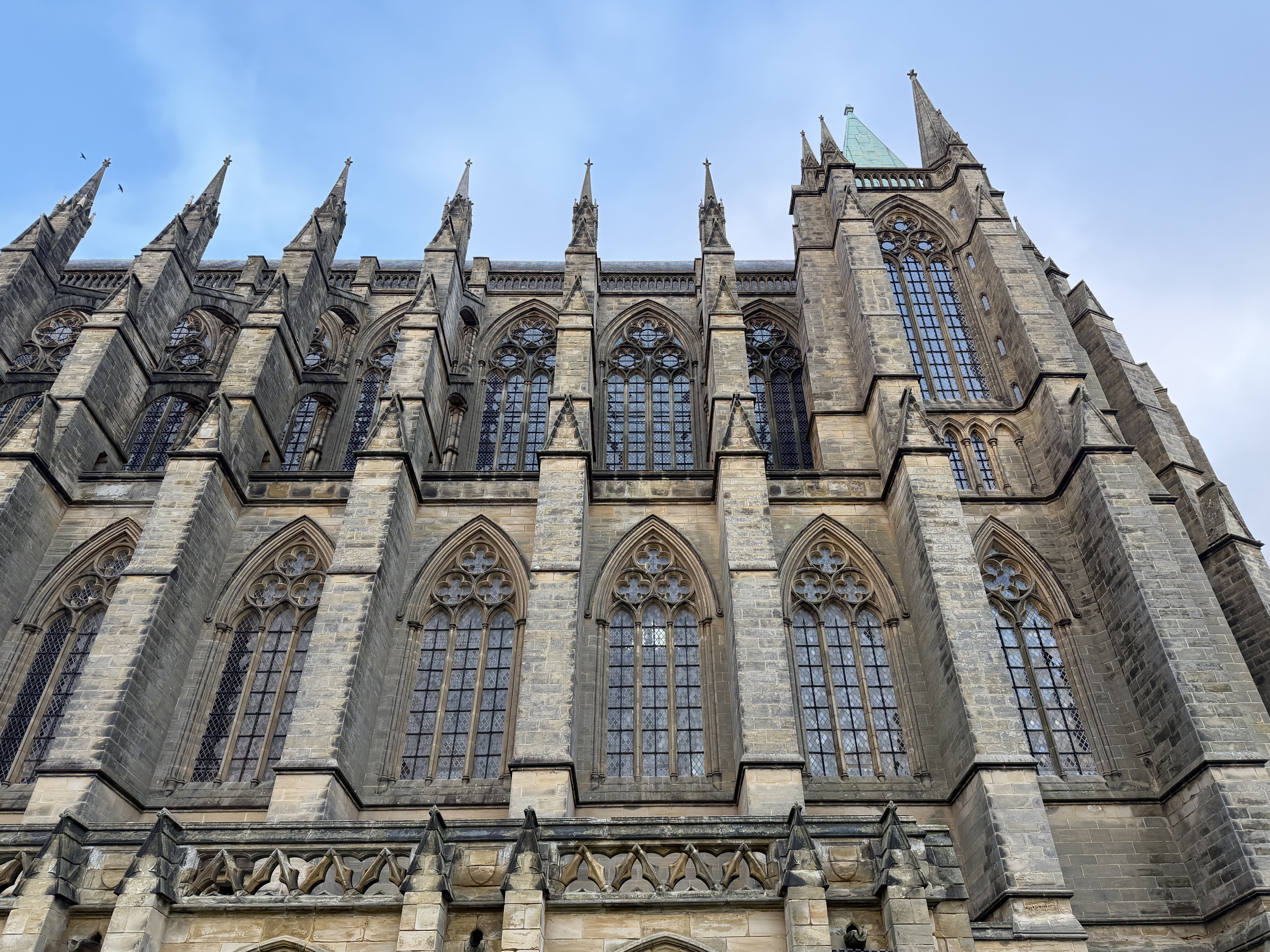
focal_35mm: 25
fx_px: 917
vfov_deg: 54.9
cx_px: 654
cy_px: 488
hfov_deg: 69.4
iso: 80
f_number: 1.78
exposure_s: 1/178
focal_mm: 6.76
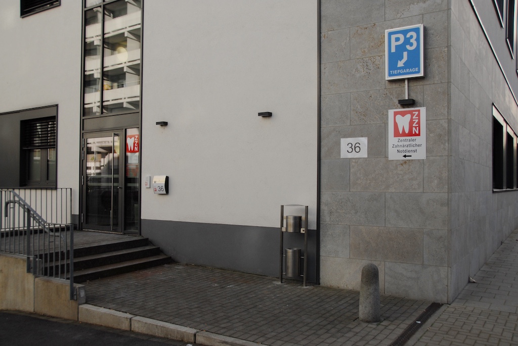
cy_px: 173
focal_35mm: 33
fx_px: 475
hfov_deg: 57.2
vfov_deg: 40.1
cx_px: 259
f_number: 4.5
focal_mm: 22
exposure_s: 1/1000
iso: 200
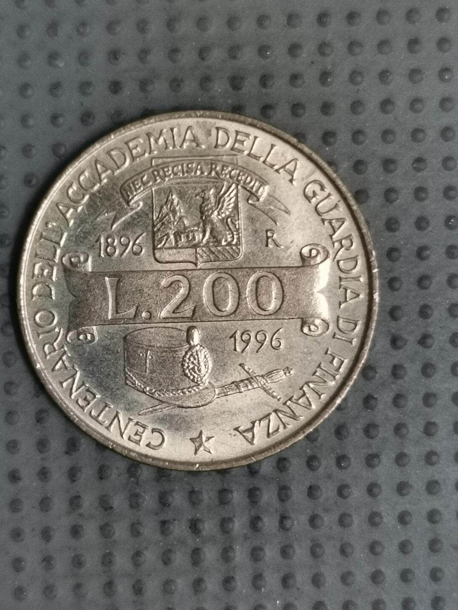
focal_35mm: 65
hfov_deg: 22.6
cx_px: 182
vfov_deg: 29.8
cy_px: 317
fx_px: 1147
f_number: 1.8
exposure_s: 1/30
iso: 320
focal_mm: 4.75
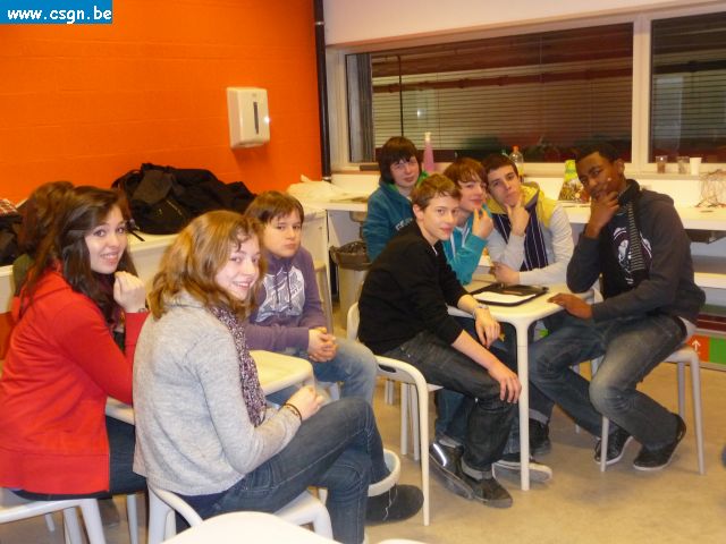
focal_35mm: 40
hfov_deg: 46.8
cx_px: 363
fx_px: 839
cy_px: 272
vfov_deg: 36.0
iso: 500
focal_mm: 6.7
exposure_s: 1/30
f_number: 3.9
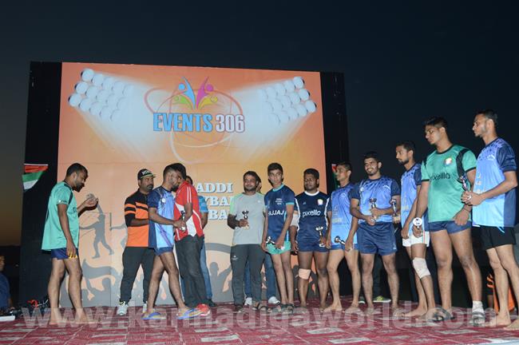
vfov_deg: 38.3
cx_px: 260
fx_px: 497
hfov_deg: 55.2
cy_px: 172
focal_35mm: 34
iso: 400
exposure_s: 1/80
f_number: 5.6
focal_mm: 23
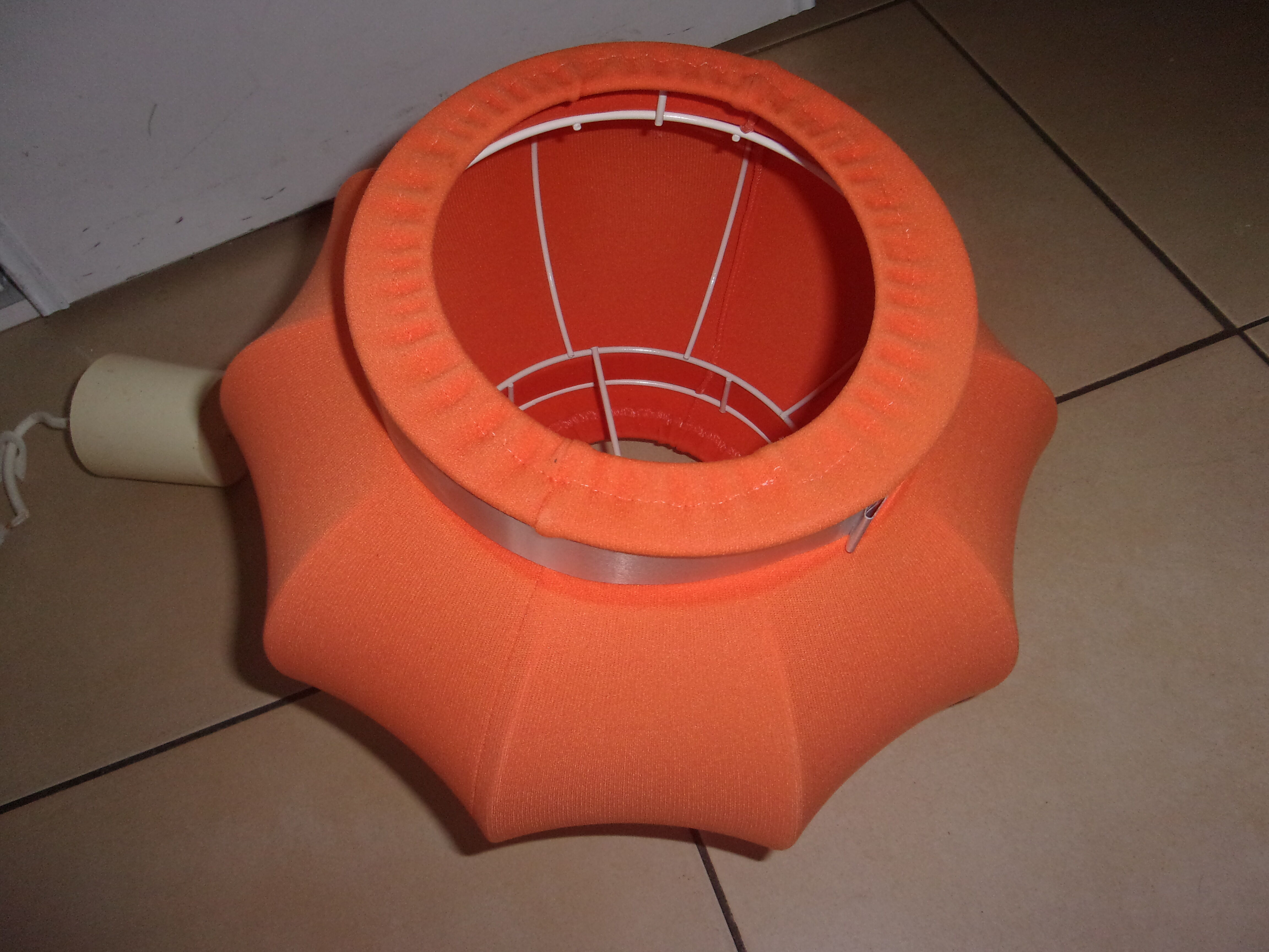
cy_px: 476
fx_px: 1026
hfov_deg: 63.4
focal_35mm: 28
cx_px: 634
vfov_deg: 49.7
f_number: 3.9
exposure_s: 1/34
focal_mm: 5.1
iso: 200
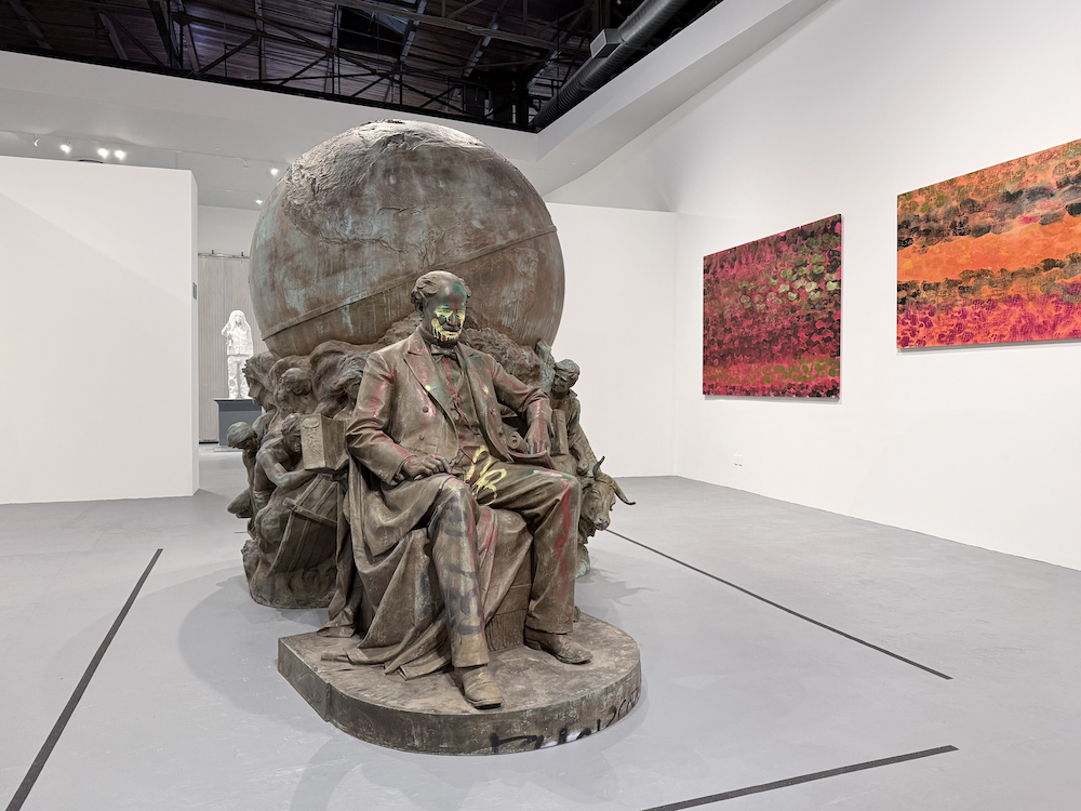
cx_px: 540
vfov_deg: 56.8
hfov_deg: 71.6
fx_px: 749
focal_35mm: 24
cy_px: 406
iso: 250
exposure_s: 1/60
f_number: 1.78
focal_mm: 6.76
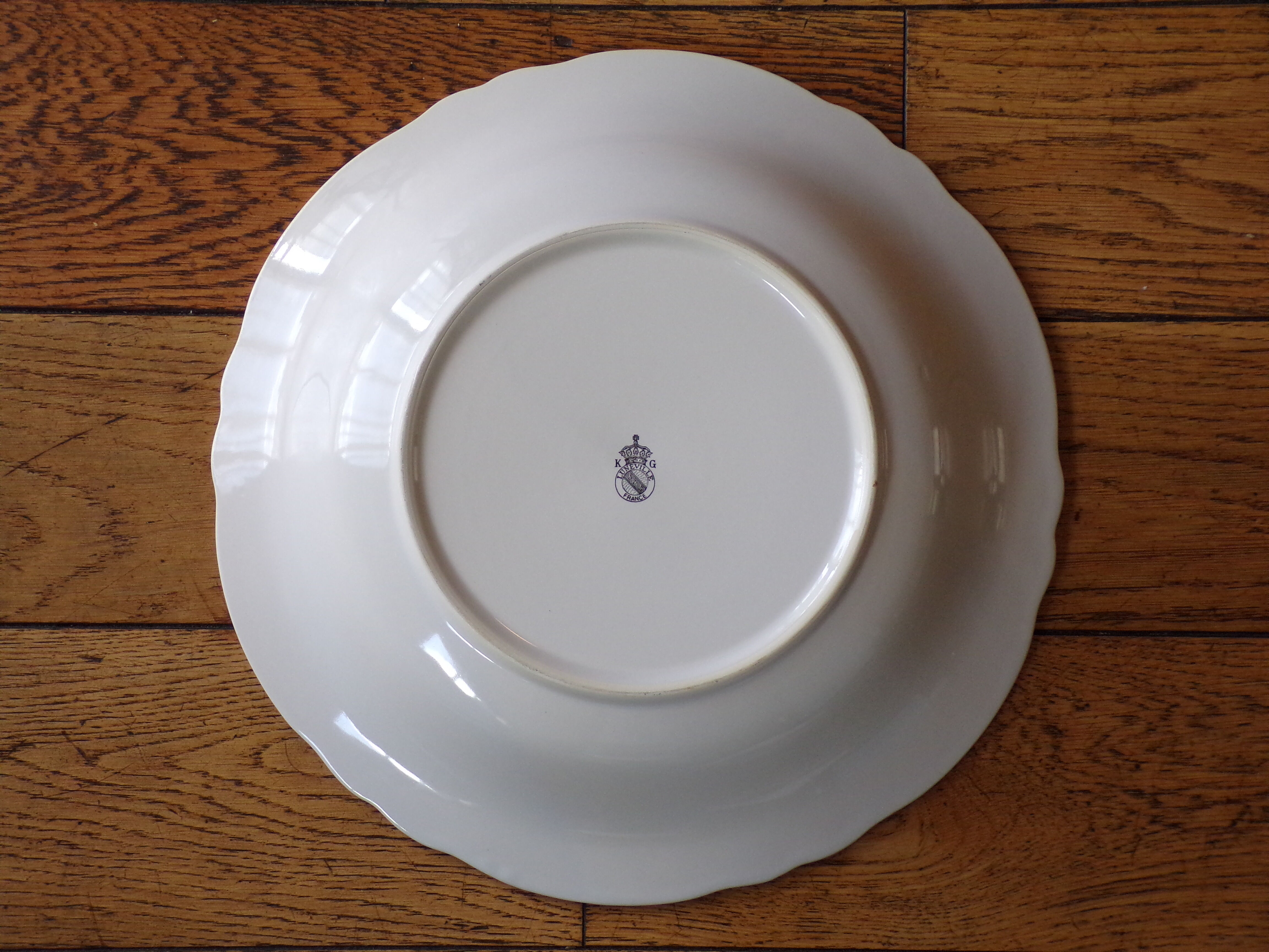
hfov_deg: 29.8
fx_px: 2383
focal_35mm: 65
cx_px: 634
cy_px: 476
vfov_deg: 22.6
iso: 200
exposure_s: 1/52
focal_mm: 11.6
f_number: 3.8
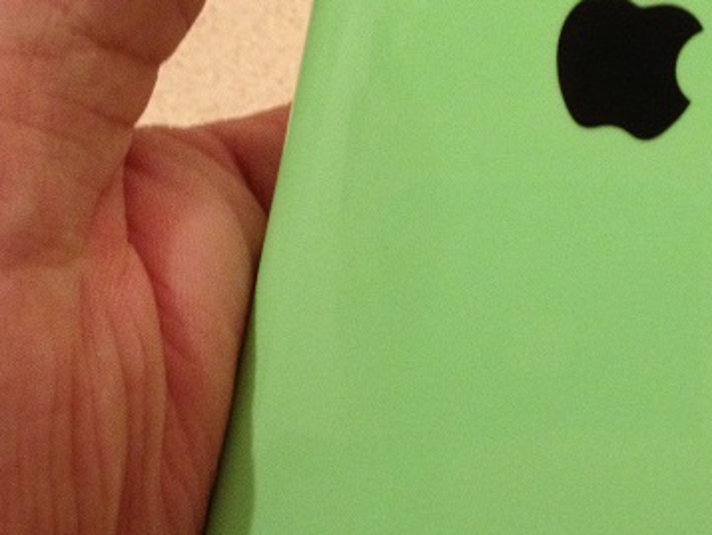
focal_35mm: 80
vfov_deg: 18.3
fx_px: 1646
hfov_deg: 24.2
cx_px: 507
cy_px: 409
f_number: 2.4
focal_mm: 4.28
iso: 250
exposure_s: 1/20
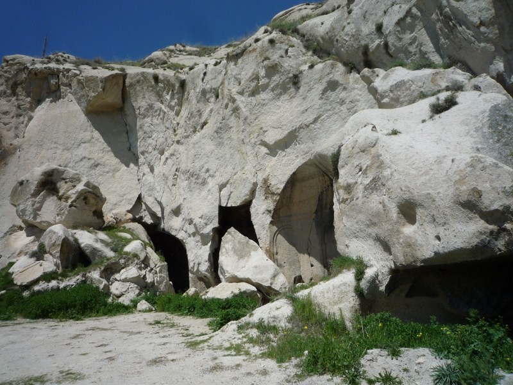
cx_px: 256
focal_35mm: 25
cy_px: 192
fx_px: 370
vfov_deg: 54.9
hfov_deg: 69.4
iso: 100
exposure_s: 1/800
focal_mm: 4.4
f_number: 5.6
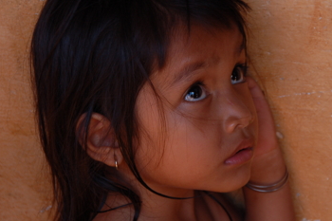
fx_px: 2000
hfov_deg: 9.5
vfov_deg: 6.3
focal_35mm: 217
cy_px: 106
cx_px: 205
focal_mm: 92
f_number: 5.6
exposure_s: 1/100
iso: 200
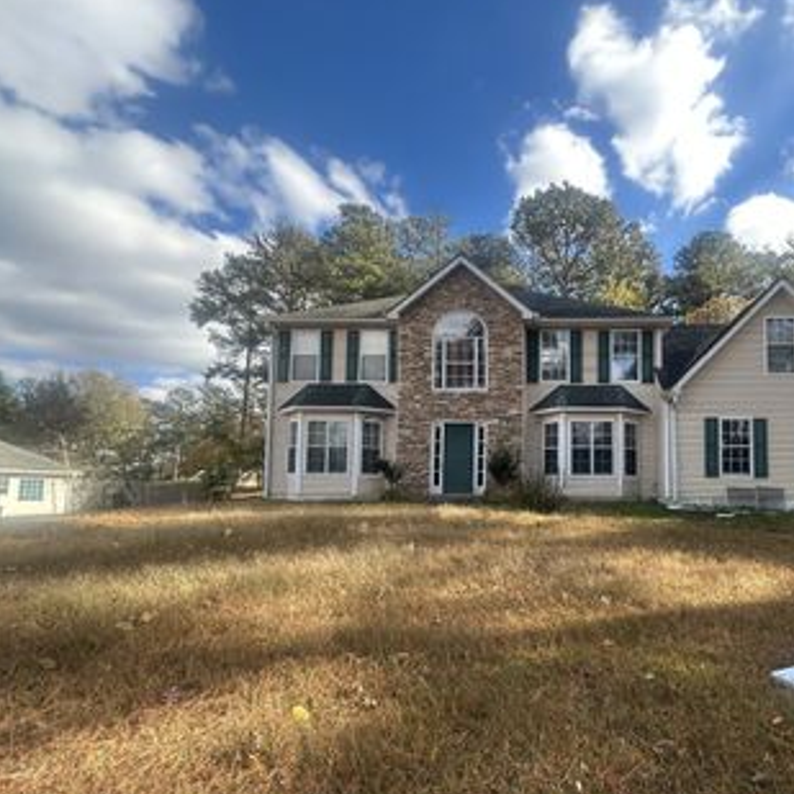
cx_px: 534
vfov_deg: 74.5
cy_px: 450
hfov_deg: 72.4
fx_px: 519
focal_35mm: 20
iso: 32
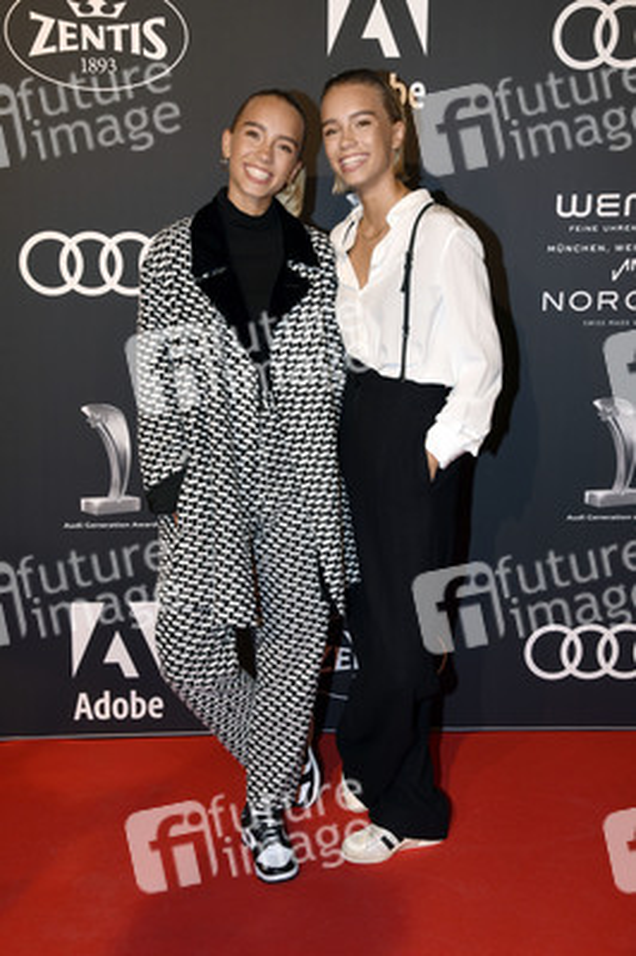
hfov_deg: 30.5
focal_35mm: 44
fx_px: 1168
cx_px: 318
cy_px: 478
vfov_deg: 44.5
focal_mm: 44
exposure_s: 1/100
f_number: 6.3
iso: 1000
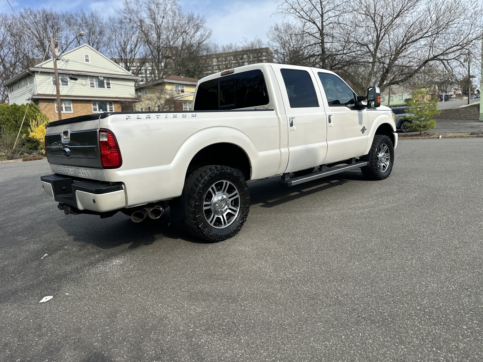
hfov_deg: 71.6
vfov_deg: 56.8
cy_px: 181
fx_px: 335
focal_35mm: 24
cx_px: 242
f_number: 1.78
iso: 80
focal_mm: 6.86
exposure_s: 1/3717
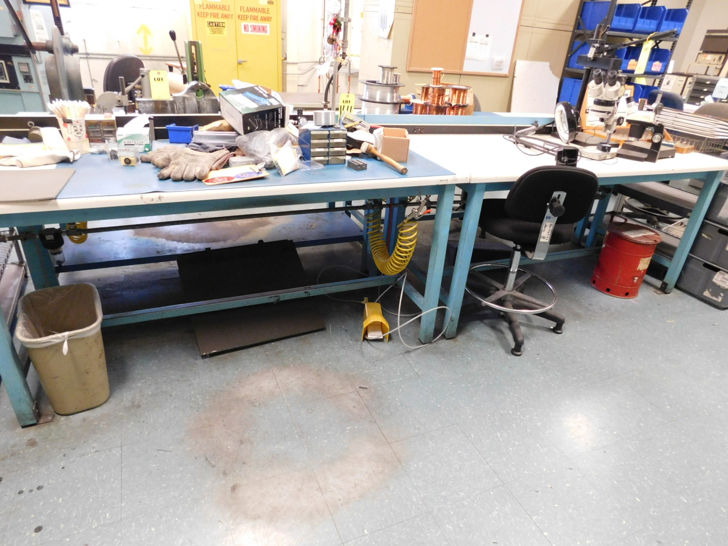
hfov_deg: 73.9
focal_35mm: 23
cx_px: 364
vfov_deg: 58.9
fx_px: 484
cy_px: 273
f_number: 3
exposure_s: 1/20
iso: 400
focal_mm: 4
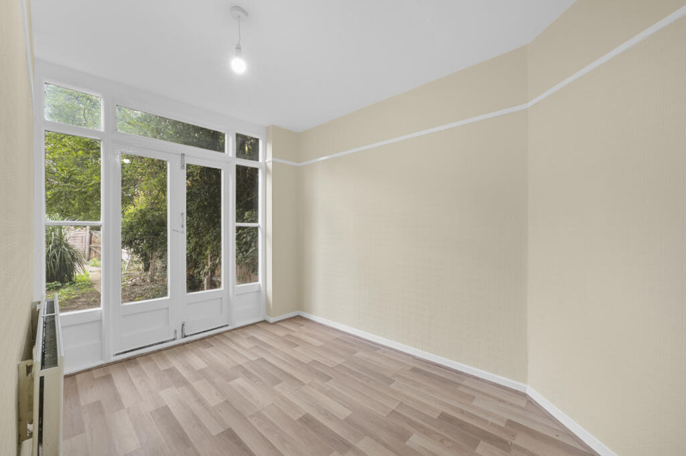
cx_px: 343
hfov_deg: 104.3
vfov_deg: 81.1
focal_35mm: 14
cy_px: 228
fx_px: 267
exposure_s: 1/1.25
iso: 200
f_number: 16
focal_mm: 14
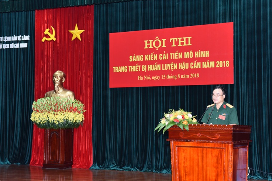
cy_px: 91
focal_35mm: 61
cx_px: 135
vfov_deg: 22.2
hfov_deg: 32.9
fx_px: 461
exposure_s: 1/80
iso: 1000
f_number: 6.3
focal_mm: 60
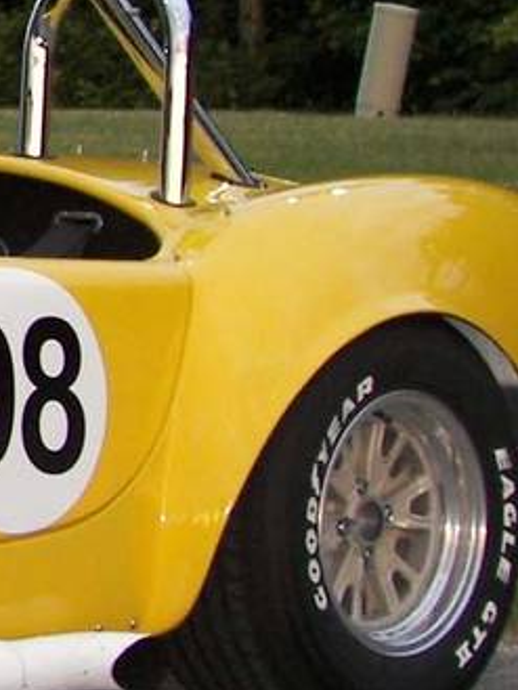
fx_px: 4646
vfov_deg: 8.5
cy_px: 144
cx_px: -700
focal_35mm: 233
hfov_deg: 6.1
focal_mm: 9.9
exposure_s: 1/30
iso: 100
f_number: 2.8
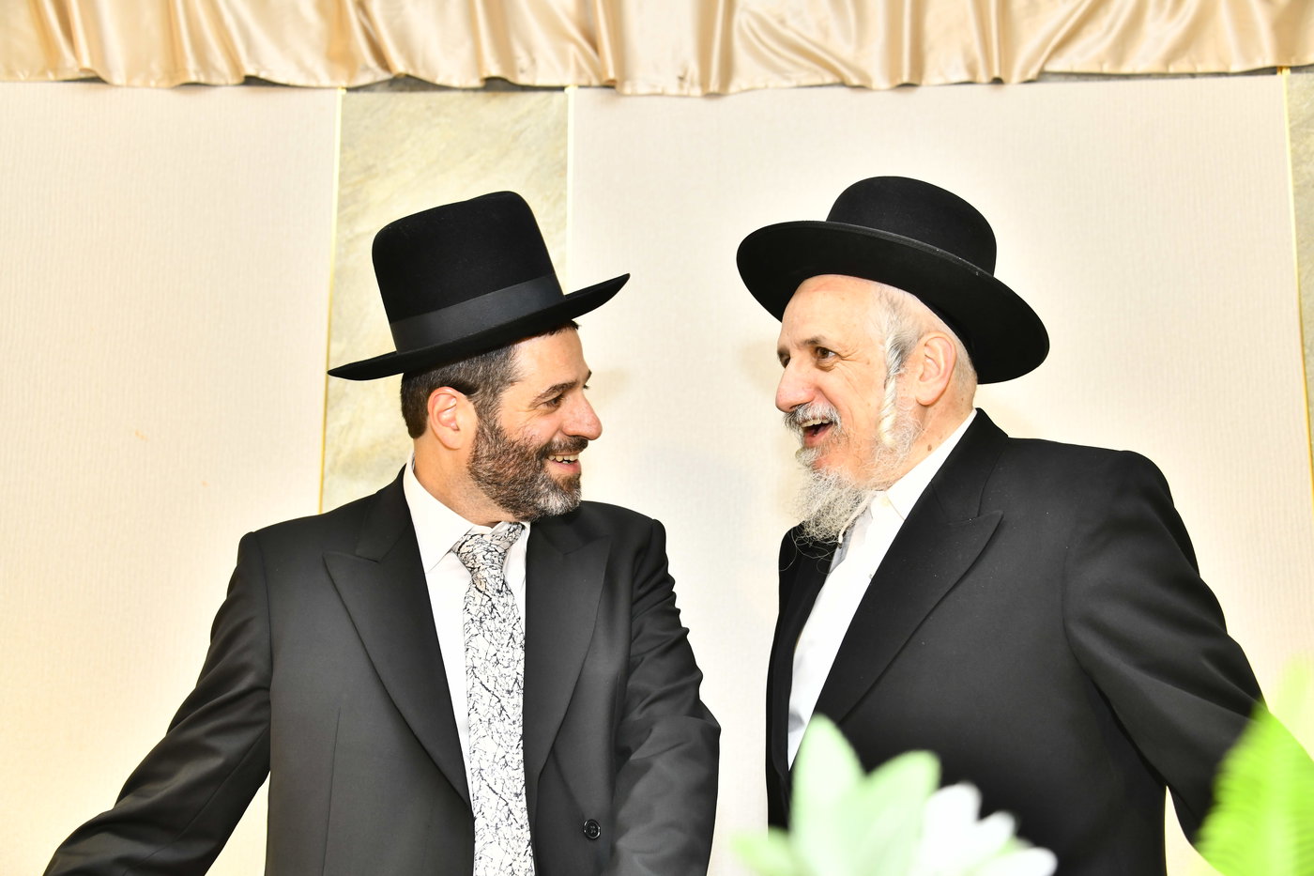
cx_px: 657
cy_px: 438
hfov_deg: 41.1
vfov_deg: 28.1
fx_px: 1752
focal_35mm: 48
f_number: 5
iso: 1000
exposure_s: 1/125
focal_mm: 48
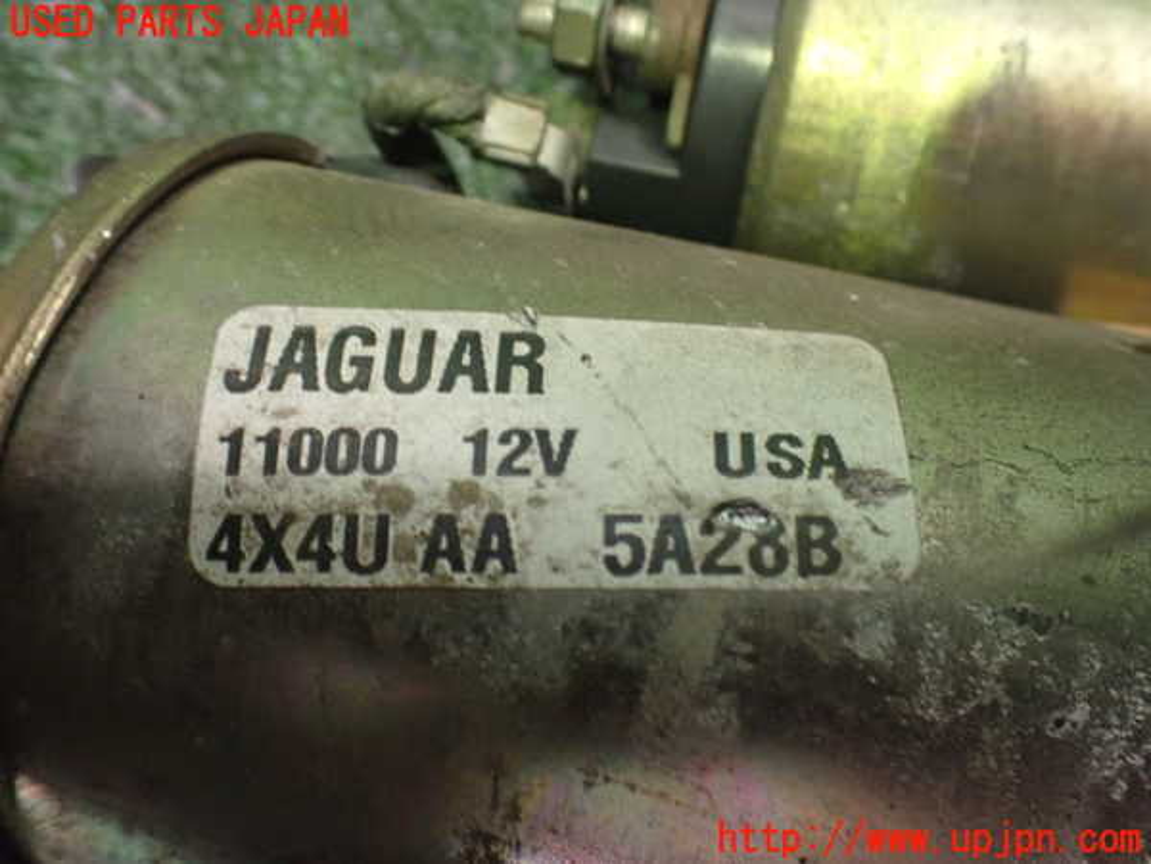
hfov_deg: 60.0
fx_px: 998
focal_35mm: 30
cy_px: 432
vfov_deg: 46.8
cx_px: 576
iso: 800
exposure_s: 1/30
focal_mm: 5.4
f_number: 2.3
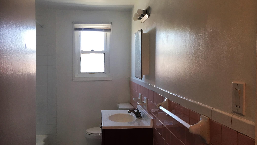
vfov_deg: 36.7
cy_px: 72
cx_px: 128
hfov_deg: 61.0
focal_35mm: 32
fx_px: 218
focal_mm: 4.15
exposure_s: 1/30
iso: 32
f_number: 2.2
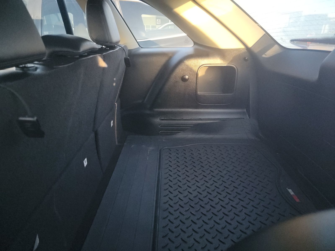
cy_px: 126
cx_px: 168
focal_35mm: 24
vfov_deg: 56.8
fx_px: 232
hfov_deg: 71.6
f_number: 1.8
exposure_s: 1/59
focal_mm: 6.7
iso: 2521
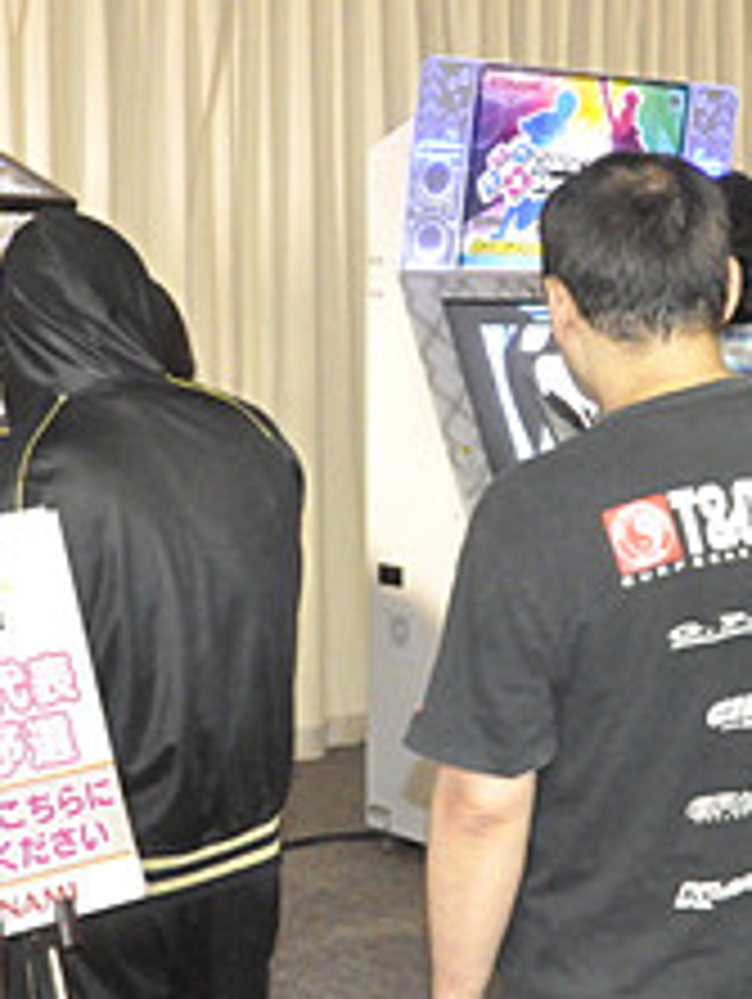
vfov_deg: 26.6
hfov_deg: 20.2
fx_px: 2110
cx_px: 414
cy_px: 549
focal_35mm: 73
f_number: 7.1
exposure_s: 1/60
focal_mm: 22
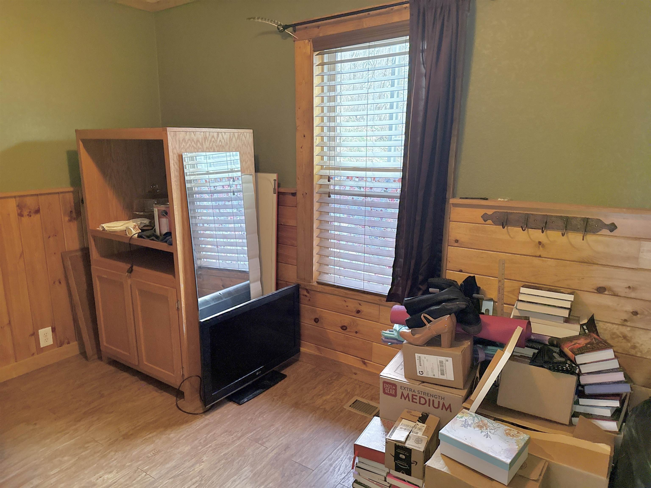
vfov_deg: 56.8
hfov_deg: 71.6
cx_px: 326
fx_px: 451
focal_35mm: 24
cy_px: 244
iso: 800
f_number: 1.78
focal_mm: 6.76
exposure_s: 1/60
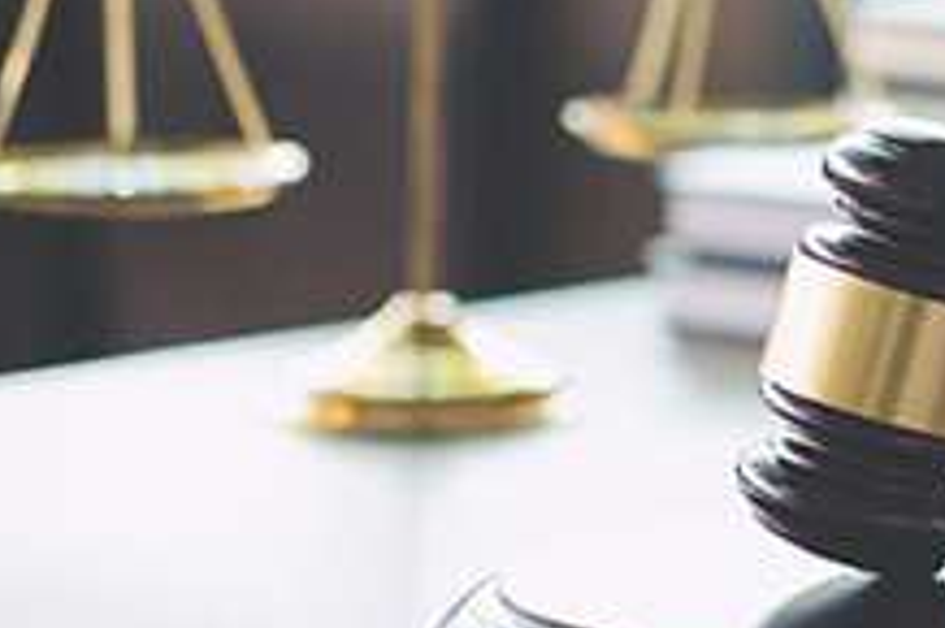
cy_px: 290
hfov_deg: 13.9
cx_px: 915
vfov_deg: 9.4
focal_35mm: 146
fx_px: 3829
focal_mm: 35
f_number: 2
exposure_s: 1/80
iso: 500
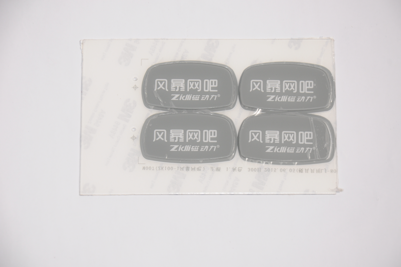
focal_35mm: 158
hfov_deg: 13.1
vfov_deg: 8.7
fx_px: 1752
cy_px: 134
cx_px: 200
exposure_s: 1/125
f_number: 8
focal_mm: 105
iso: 320
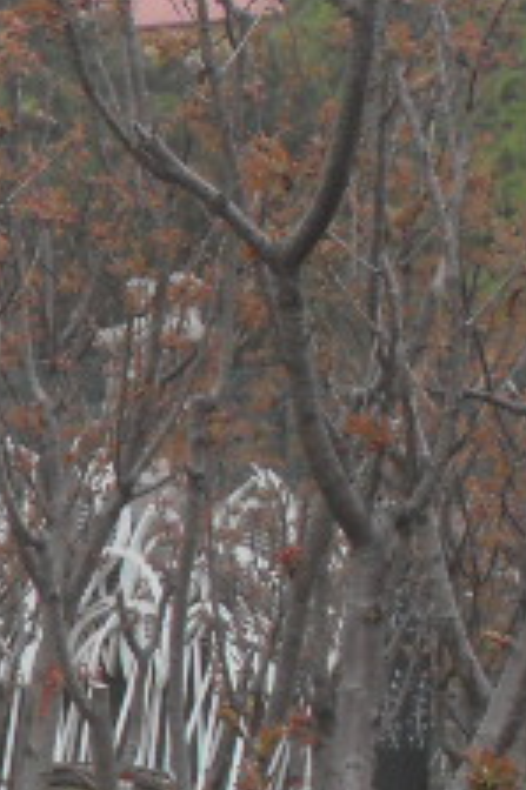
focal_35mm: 262
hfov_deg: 5.0
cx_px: -1010
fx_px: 5751
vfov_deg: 7.8
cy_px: 1055
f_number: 4
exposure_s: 1/125
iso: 100
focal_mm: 11.8
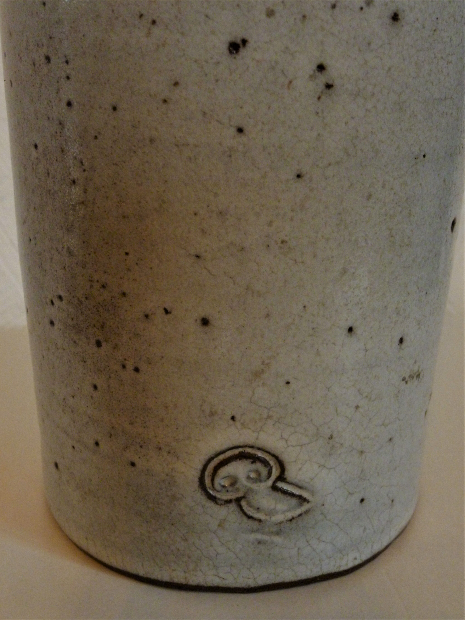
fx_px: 806
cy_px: 310
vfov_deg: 42.1
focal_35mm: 45
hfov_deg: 32.2
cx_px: 232
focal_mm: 8
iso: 400
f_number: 3.9
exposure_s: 1/20
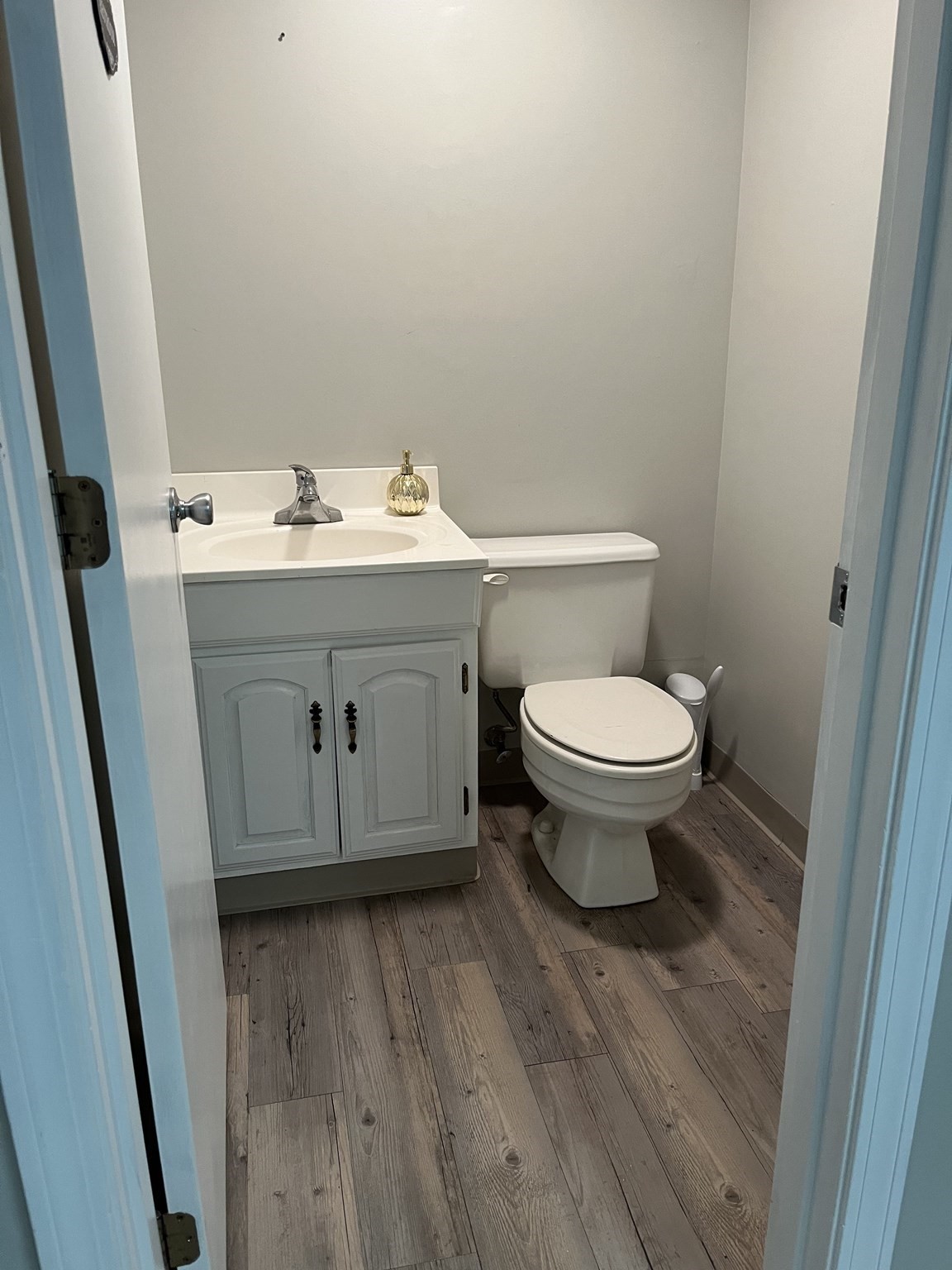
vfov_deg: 67.3
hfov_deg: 53.1
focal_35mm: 26
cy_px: 635
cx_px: 476
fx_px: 953
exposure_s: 1/60
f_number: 1.6
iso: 160
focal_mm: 5.1
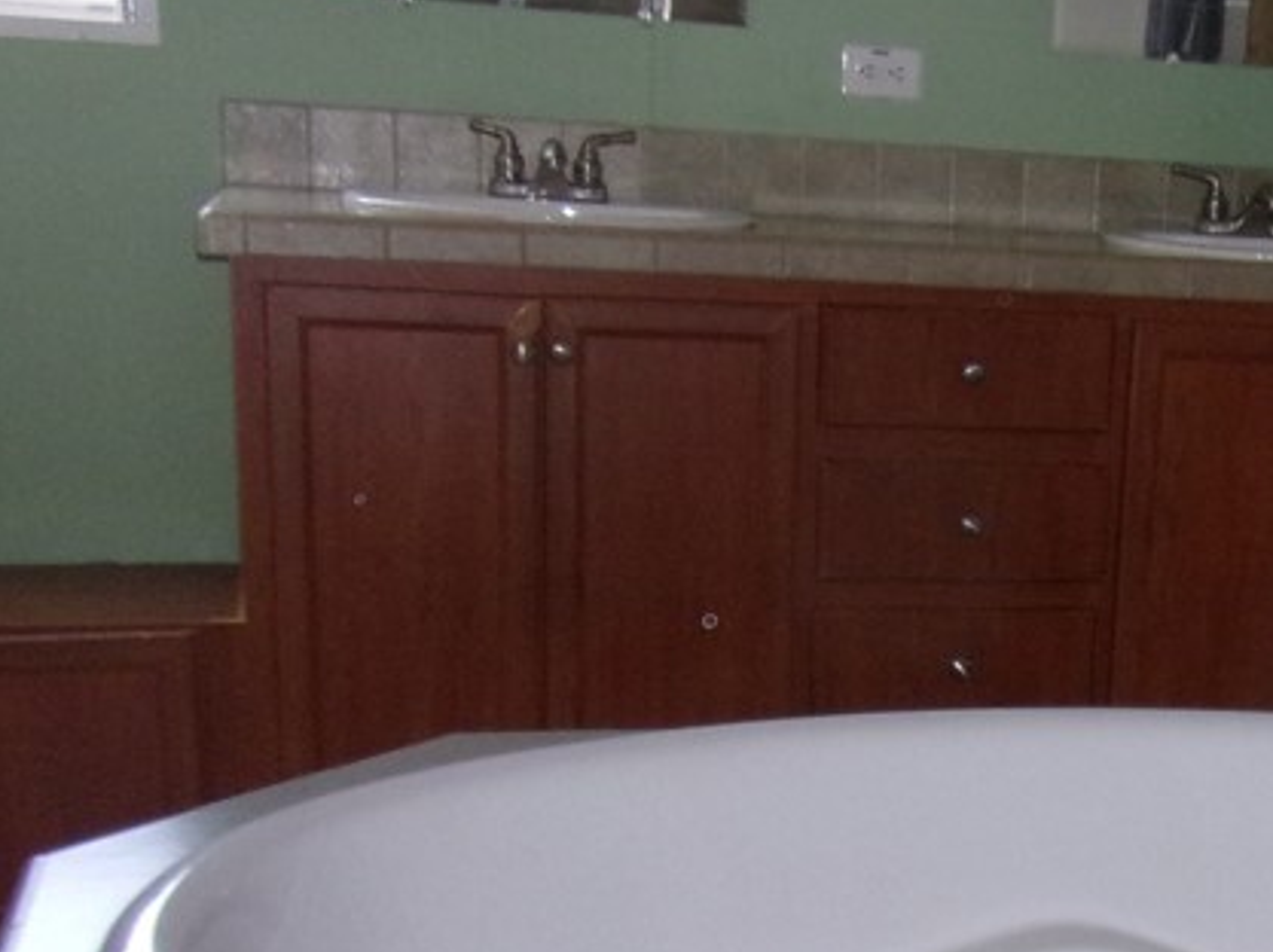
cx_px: 1206
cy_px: 796
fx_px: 2168
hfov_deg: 30.9
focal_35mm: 59
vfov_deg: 24.3
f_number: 3.3
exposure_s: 1/34
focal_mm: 4.3
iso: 200
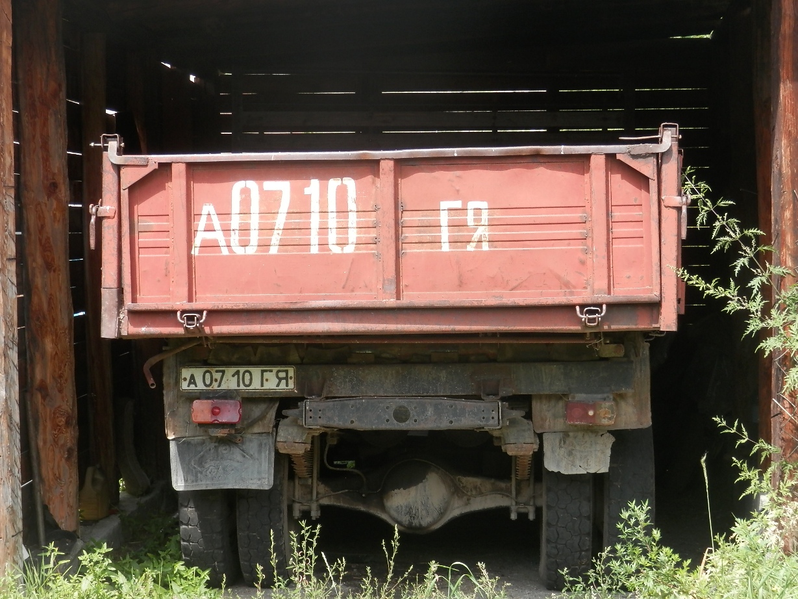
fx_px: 2029
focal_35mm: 88
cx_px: 399
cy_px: 300
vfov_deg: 16.8
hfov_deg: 22.3
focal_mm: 15.8
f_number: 4.8
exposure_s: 1/125
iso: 100
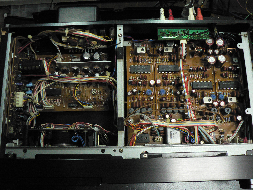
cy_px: 95
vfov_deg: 39.7
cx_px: 126
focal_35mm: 36
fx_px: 263
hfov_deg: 51.4
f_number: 2.8
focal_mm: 6
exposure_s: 1/60
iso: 400
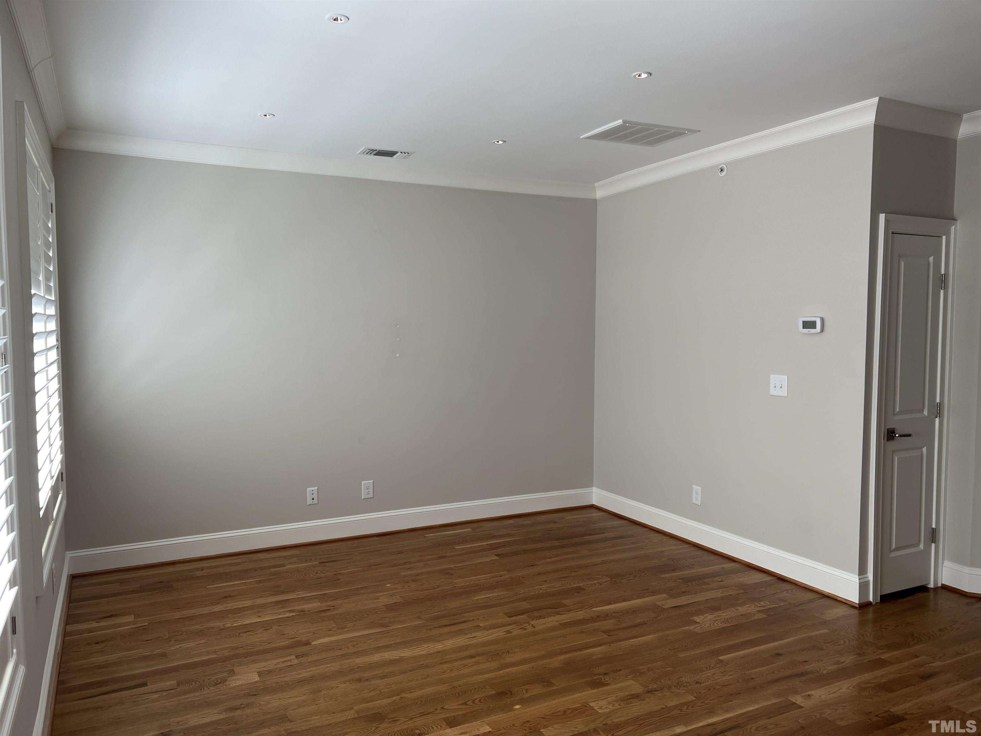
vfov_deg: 53.1
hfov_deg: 67.3
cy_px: 368
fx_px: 737
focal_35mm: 26
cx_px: 490
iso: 32
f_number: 1.5
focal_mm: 5.7
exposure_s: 1/121
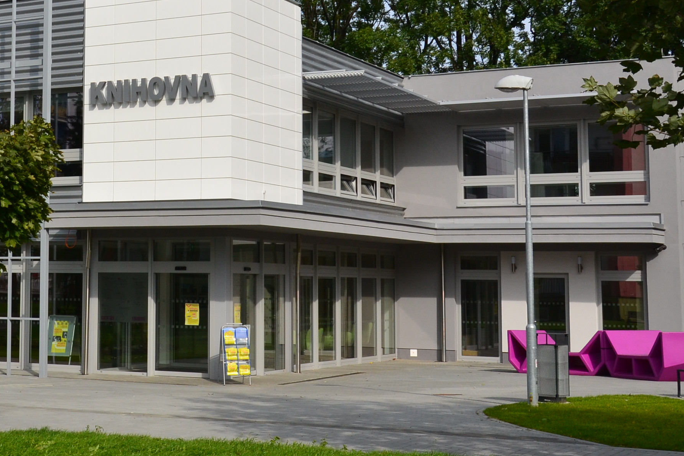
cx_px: 79
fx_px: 1330
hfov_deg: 27.9
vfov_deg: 19.4
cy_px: 135
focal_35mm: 70
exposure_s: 1/500
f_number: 11
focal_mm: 24
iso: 320
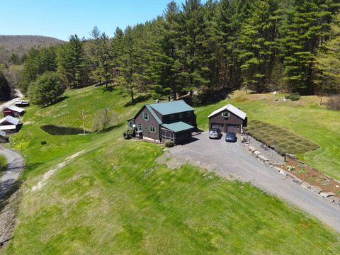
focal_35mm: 25
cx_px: 166
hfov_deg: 69.4
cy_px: 126
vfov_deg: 54.9
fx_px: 246
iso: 100
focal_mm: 4.5
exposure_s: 1/400
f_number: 2.8
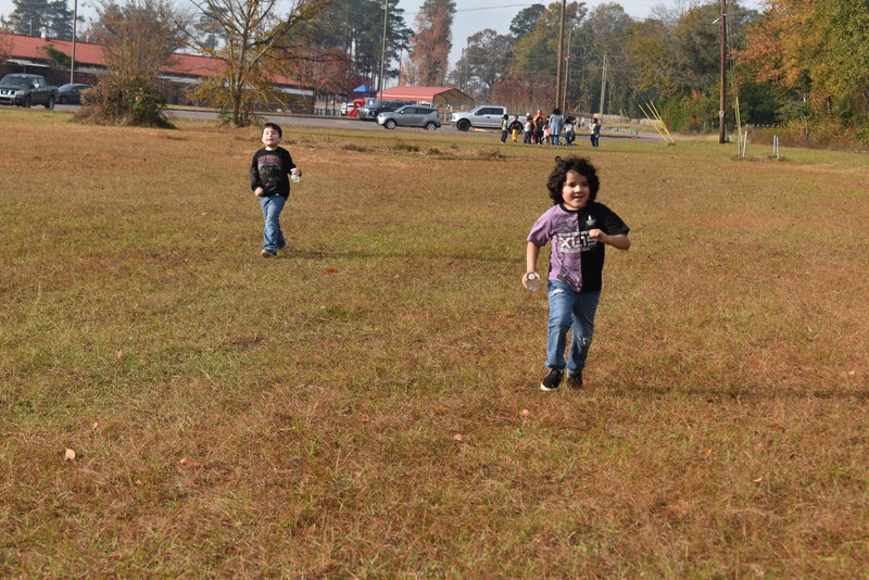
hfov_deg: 24.6
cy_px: 290
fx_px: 1992
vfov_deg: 16.6
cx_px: 434
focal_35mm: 82
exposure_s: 1/250
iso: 100
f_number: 7.1
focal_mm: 55
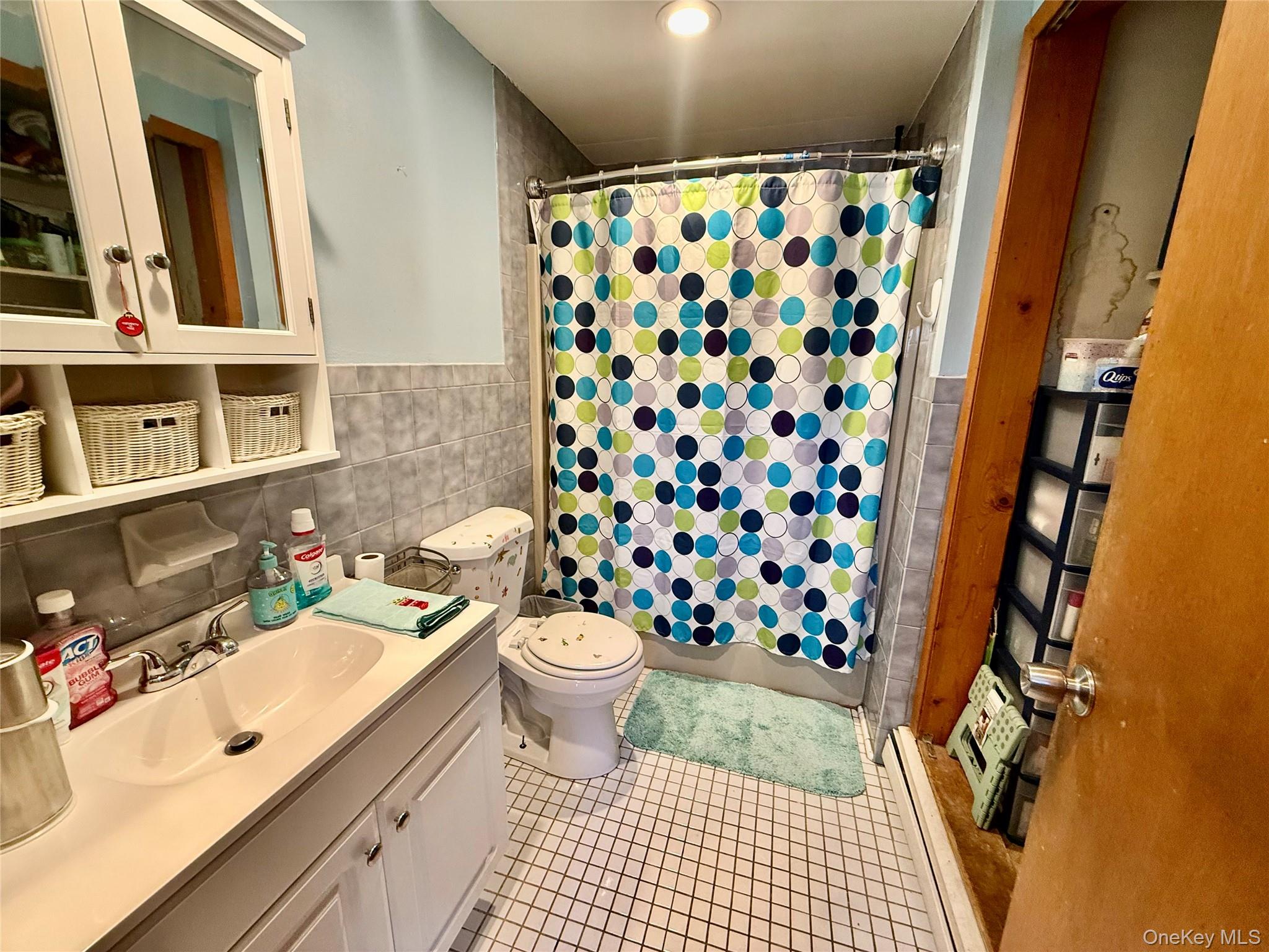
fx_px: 513
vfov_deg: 85.7
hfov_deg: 102.1
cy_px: 476
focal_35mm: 14
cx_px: 634
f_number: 2.2
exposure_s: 1/60
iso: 250
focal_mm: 2.22
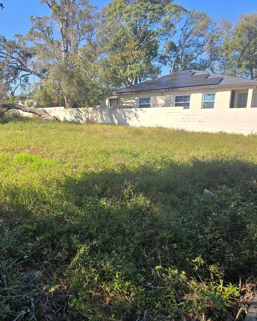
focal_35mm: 21
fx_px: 200
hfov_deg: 62.3
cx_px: 68
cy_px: 150
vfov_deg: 77.6
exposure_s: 1/1265
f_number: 2.2
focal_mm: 2.2
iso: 50
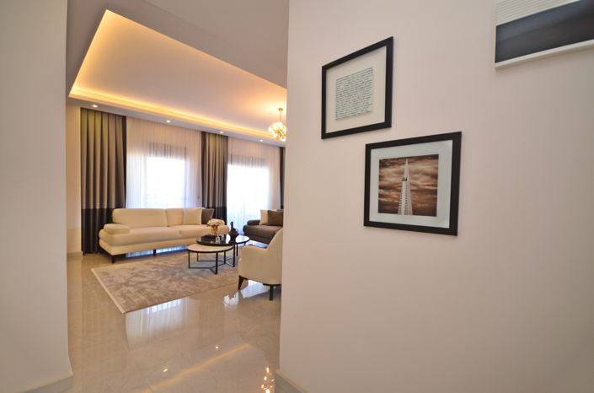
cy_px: 196
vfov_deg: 77.0
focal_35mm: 15
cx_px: 297
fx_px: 247
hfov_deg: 100.5
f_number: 4
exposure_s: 1/60
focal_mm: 10
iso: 360
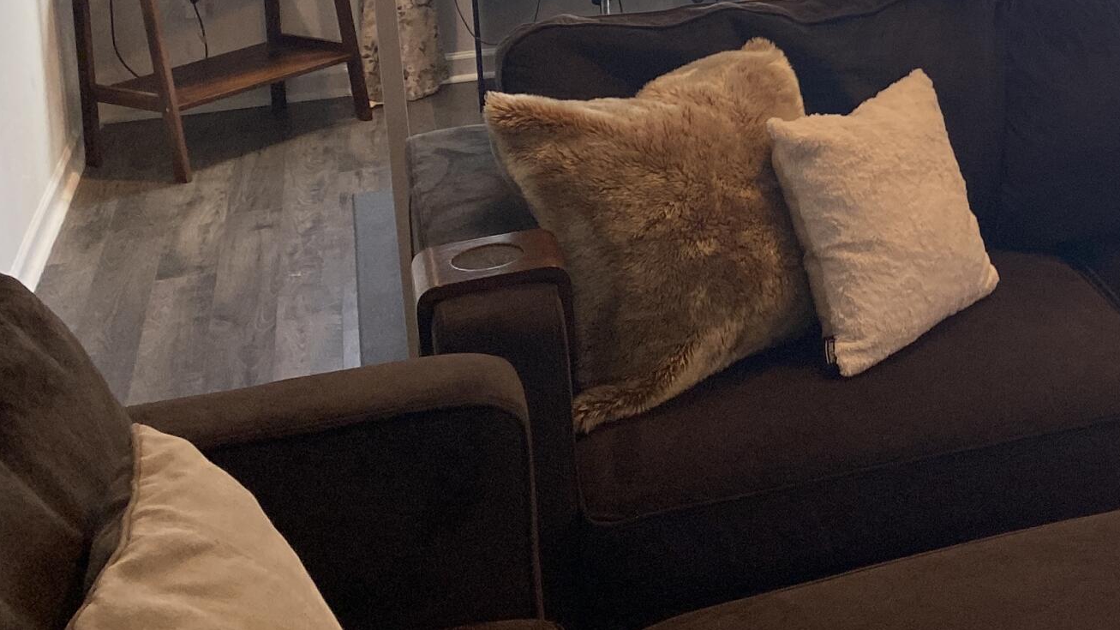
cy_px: -178
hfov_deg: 29.6
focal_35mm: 65
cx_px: 1184
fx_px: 1930
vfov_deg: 17.4
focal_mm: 4.25
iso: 80
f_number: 1.8
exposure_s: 1/60
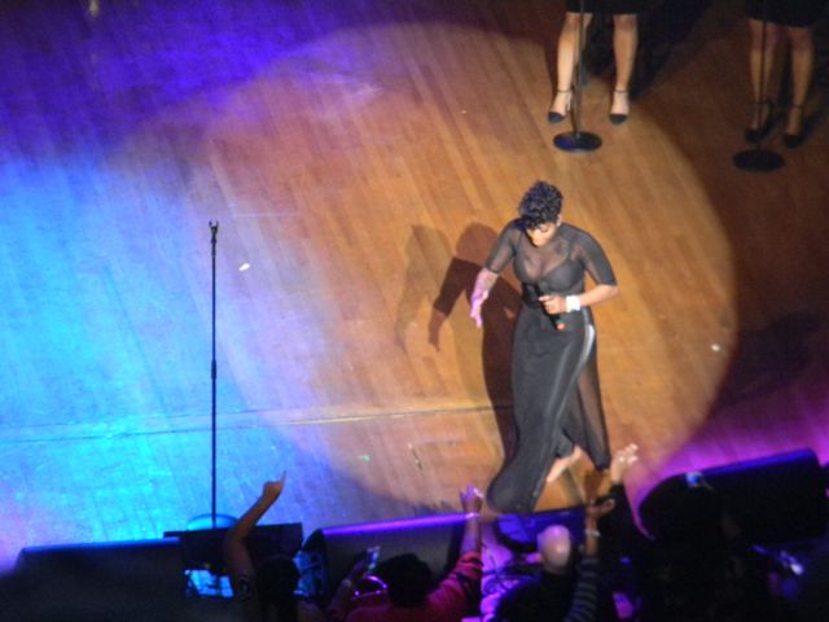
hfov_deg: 5.9
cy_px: 311
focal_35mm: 335
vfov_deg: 4.4
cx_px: 414
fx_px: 8023
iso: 800
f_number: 5.4
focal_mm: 60.7
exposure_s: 1/60
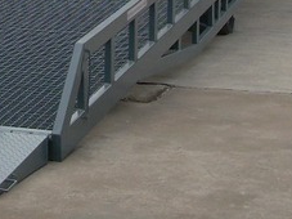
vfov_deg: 16.0
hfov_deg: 20.4
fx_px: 767
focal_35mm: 91
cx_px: -39
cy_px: 18
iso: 50
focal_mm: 6.3
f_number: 4.6
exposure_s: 1/193
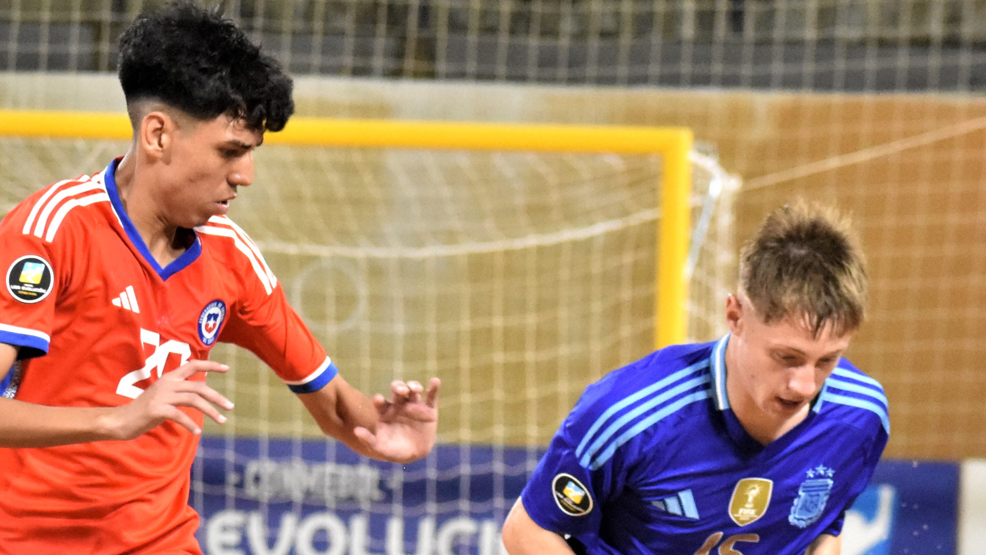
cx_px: 392
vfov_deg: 3.5
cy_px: 664
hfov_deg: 6.3
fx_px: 8974
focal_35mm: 343
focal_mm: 95
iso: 4000
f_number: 4.8
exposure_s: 1/640
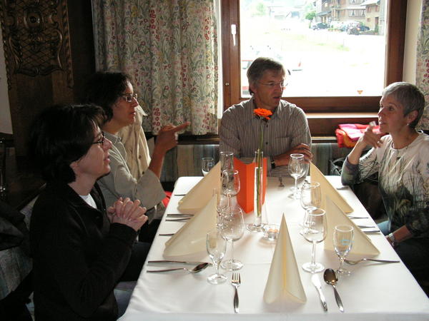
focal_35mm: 38
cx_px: 214
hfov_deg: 49.0
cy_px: 160
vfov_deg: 37.7
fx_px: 471
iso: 160
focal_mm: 6.4
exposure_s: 1/40
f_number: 3.2
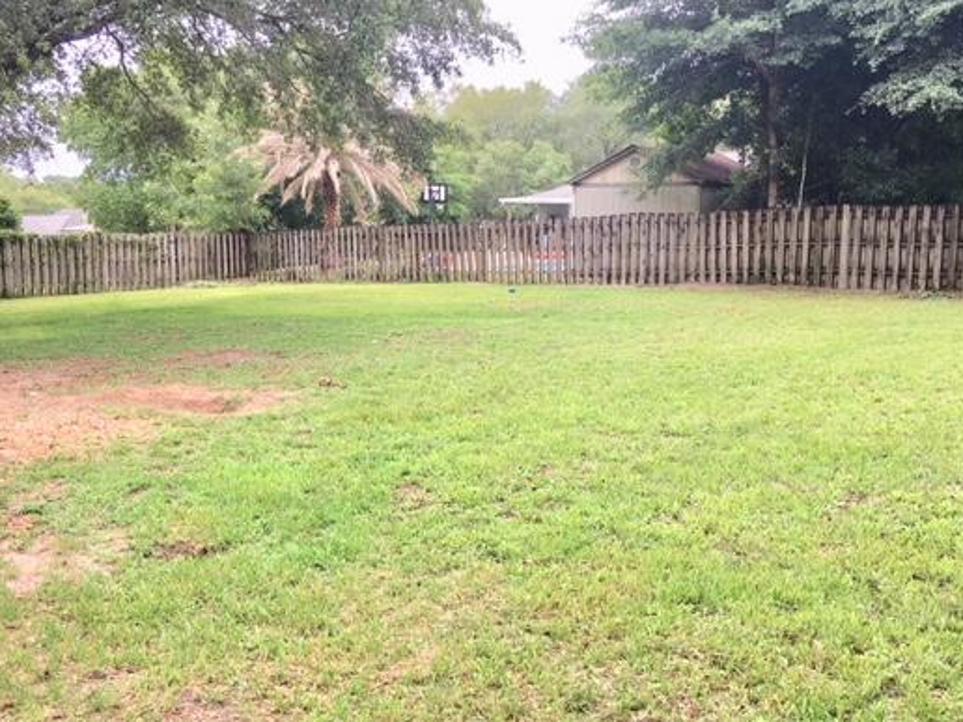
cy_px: 373
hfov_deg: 51.3
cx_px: 463
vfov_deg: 39.7
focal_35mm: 36
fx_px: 1002
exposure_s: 1/210
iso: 25
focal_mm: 4.15
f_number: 2.2
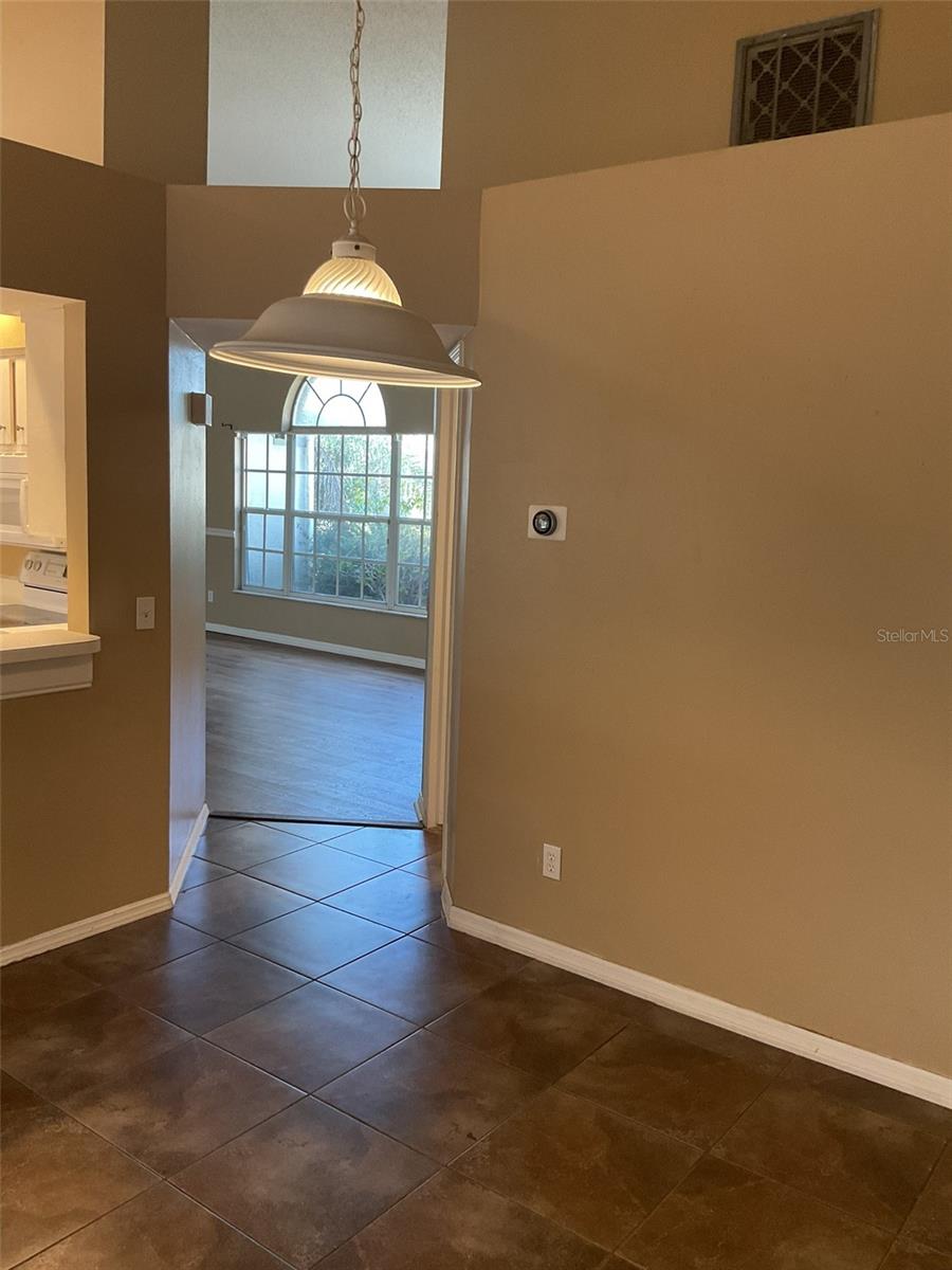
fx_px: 1063
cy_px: 635
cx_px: 476
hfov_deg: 48.2
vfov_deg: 61.7
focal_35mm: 29
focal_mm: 3
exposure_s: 1/60
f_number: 1.8
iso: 125
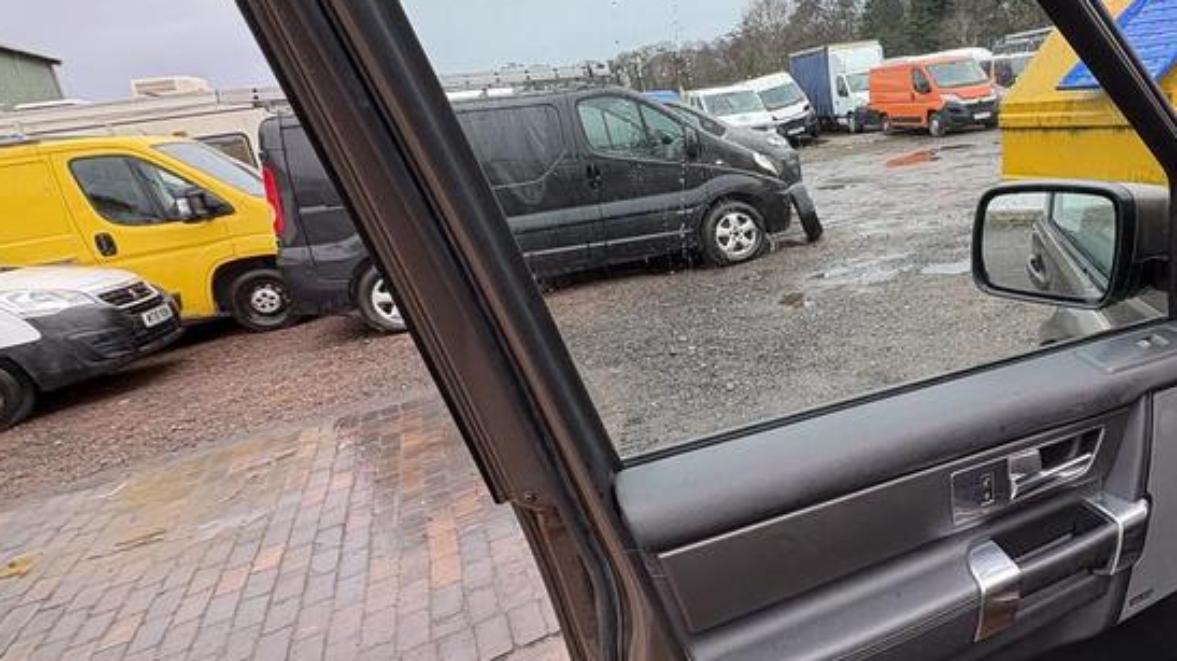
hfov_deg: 70.2
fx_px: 780
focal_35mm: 25
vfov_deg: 45.9
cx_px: 852
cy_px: 299
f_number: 2.2
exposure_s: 1/99
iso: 50
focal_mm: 2.22
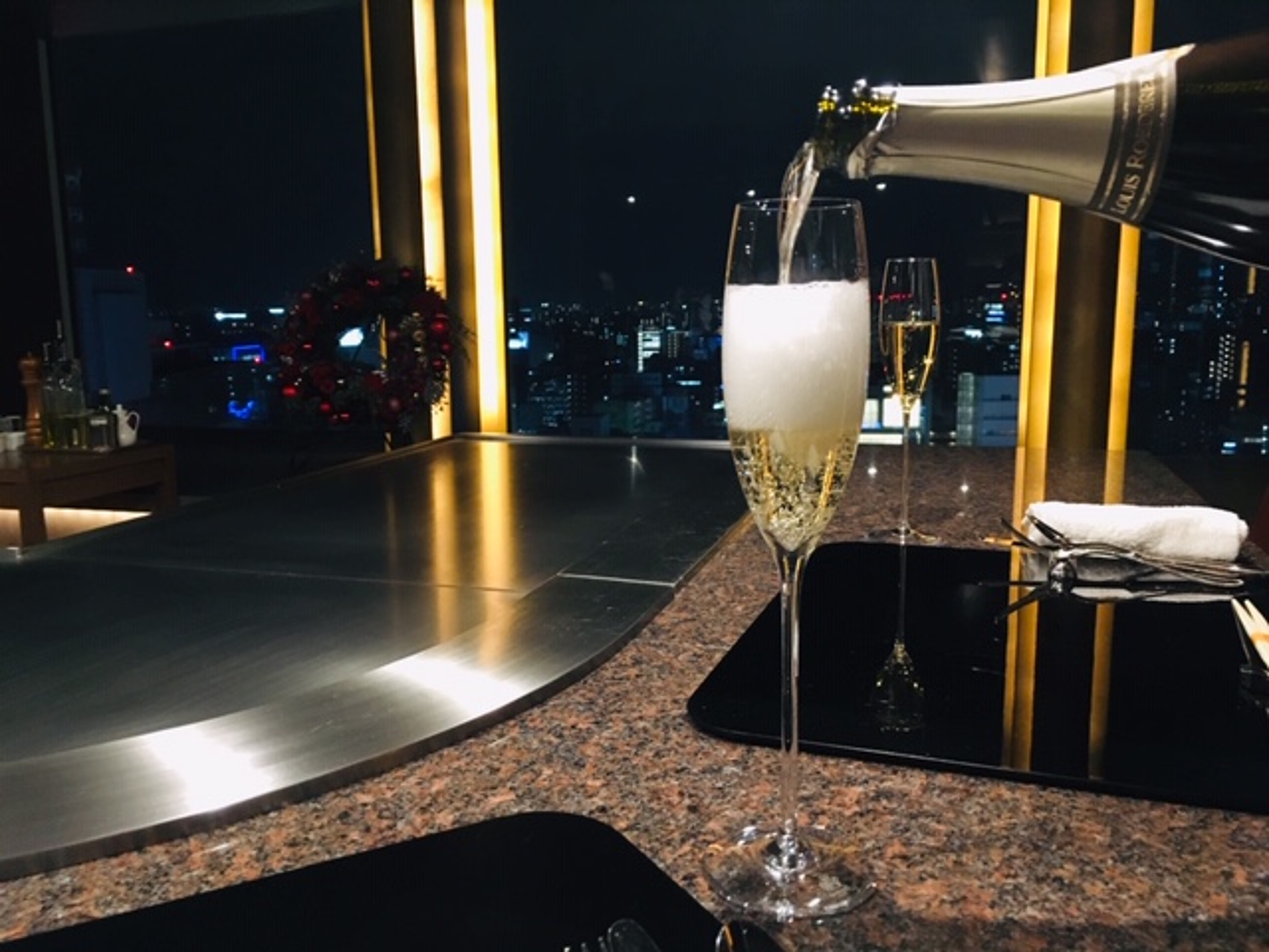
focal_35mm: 29
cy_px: 476
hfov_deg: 61.7
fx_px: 1063
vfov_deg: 48.2
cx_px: 634
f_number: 2.2
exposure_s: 1/15
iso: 200
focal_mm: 4.15
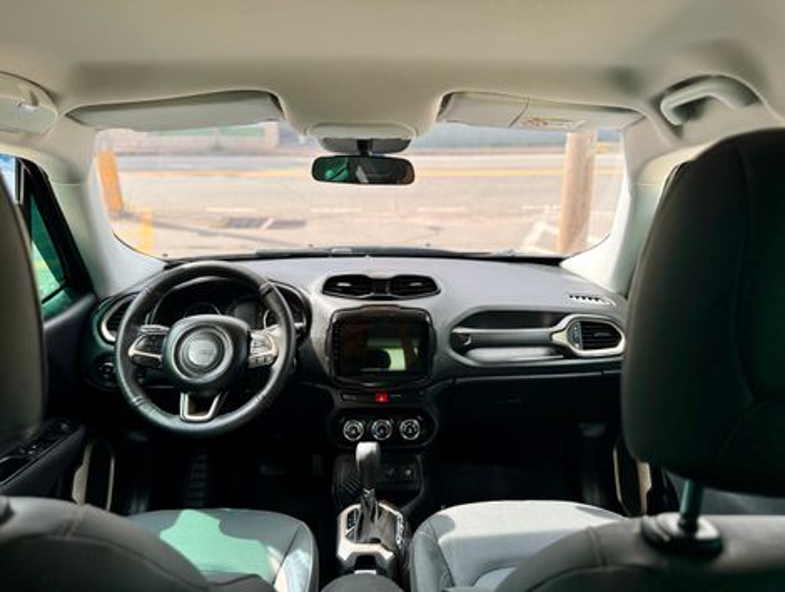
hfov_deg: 71.5
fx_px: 545
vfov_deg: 56.9
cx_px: 392
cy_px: 296
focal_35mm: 24
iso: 100
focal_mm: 6.76
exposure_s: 1/122
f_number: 1.78
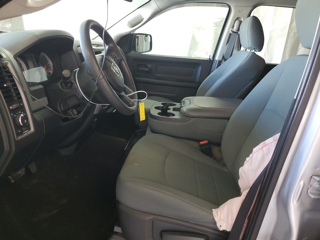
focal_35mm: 26
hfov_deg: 67.3
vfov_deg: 53.1
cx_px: 160
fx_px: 240
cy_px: 120
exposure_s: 1/60.2
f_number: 1.5
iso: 203
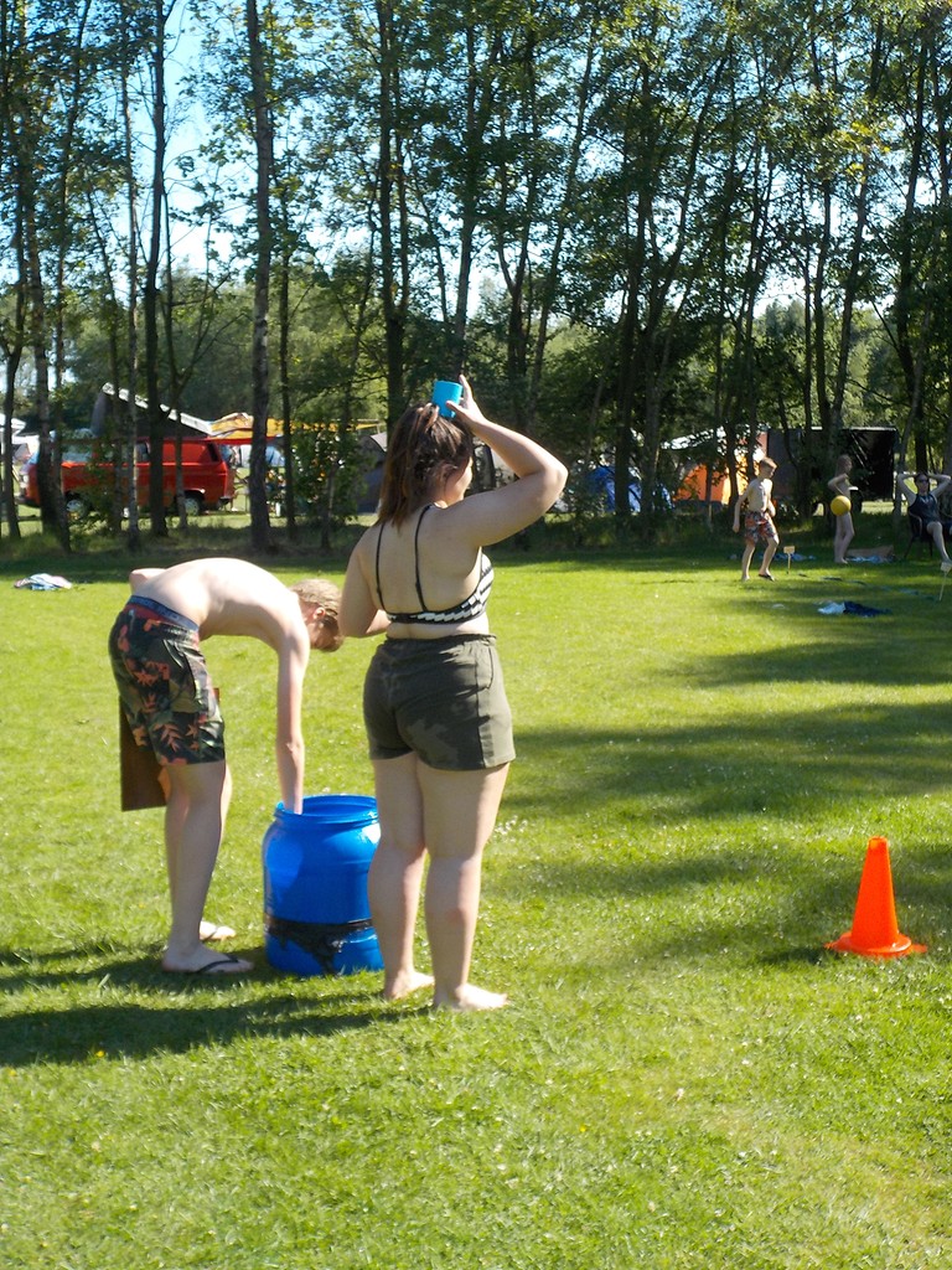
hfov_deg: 30.9
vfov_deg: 40.4
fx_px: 1723
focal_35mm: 47
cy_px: 635
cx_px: 476
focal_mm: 6.4
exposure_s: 1/320
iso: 125
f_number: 4.2
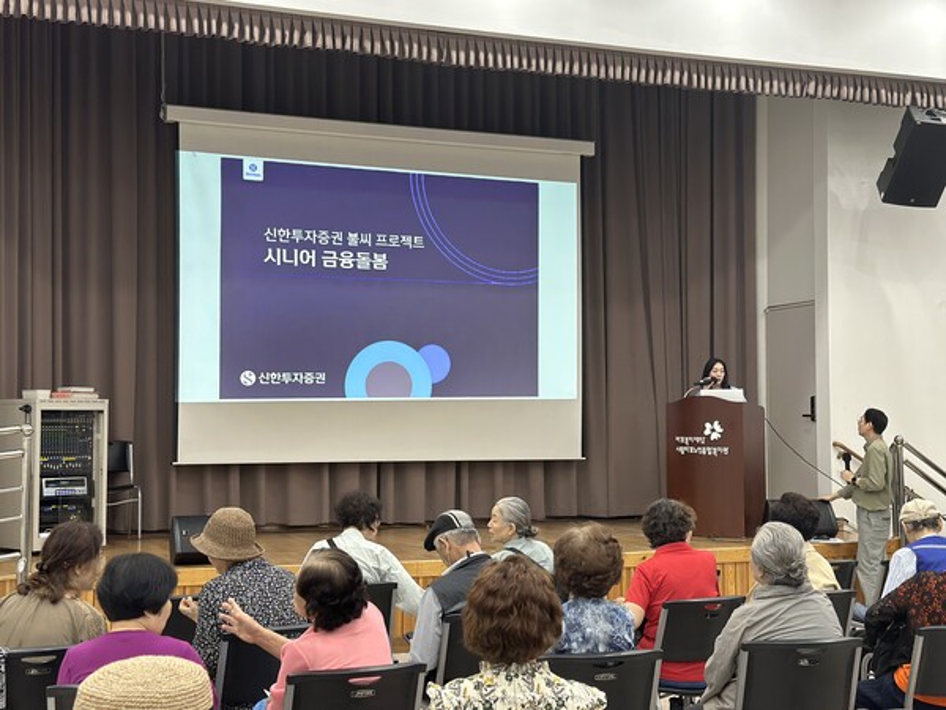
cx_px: 473
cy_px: 355
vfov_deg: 30.3
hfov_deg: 39.7
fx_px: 1312
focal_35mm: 48
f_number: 1.78
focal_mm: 6.86
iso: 200
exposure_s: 1/120
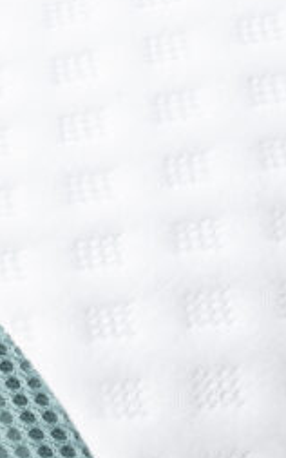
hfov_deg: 2.6
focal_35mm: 496
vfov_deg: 4.2
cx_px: -60
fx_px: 6189
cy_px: 433
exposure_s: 1/160
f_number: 14
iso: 160
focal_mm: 120
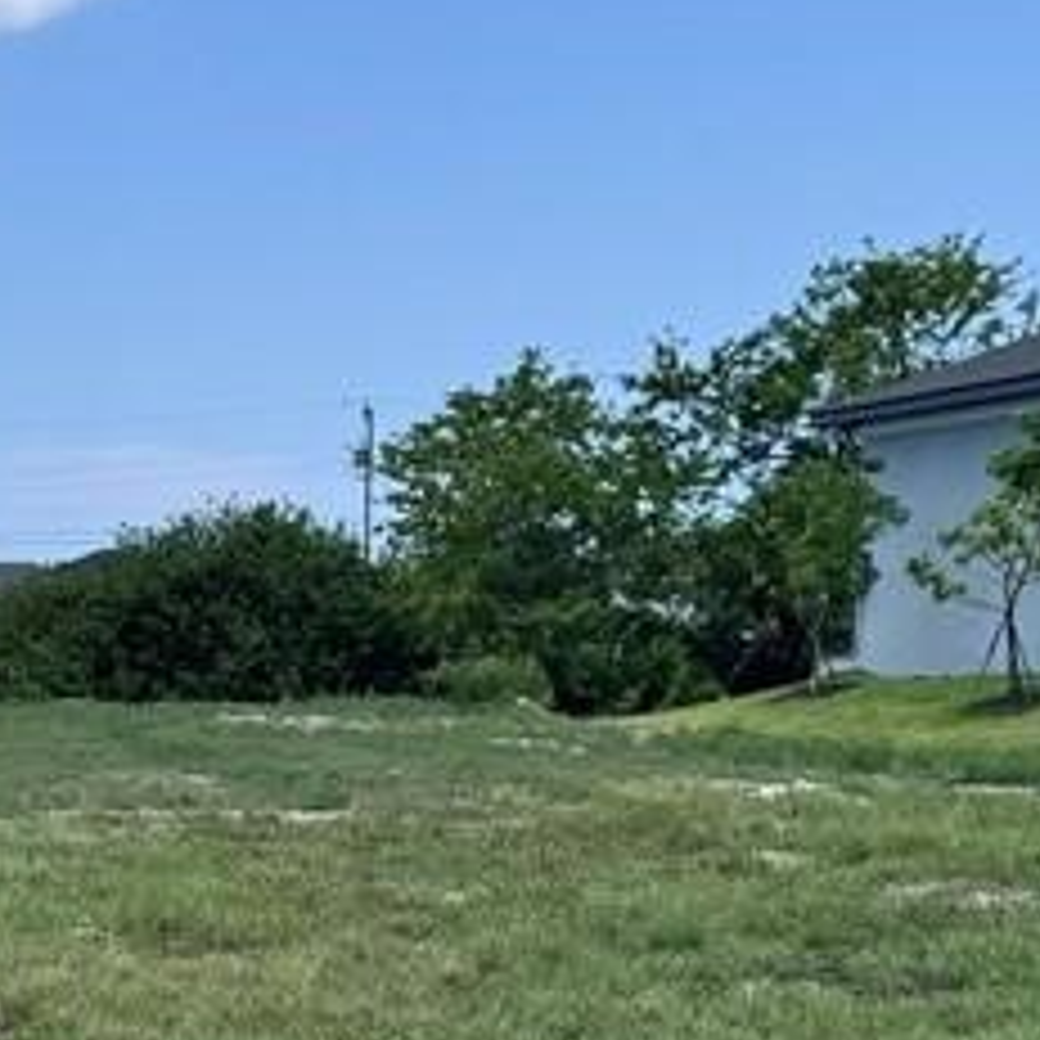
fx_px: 3195
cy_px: 1026
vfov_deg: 18.1
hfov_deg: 17.6
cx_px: -203
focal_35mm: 94
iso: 80
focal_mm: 6.76
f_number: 1.78
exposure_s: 1/4049
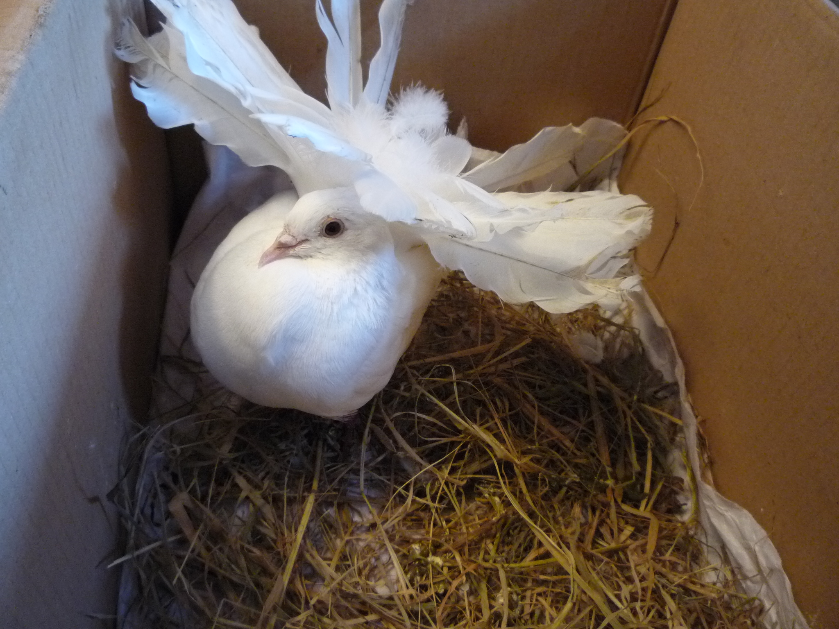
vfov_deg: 46.8
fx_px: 727
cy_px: 314
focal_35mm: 30
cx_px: 420
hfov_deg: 60.0
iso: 400
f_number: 3.3
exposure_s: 1/25
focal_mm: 5.2
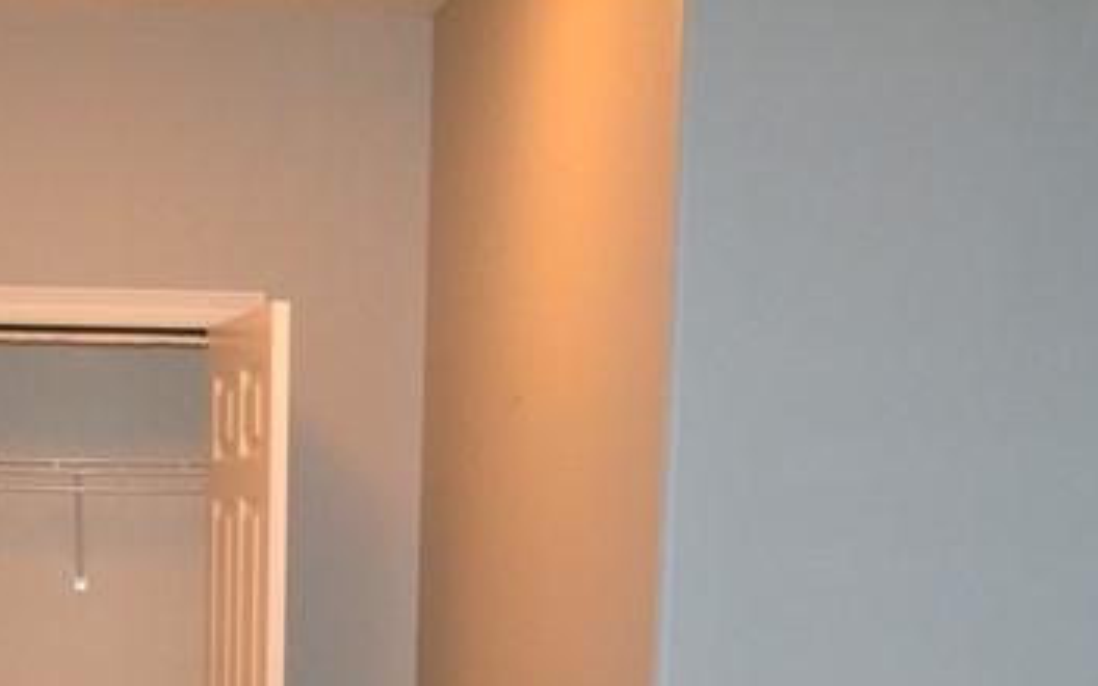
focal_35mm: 85
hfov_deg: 24.1
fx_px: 2544
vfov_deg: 14.1
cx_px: 281
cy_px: 1101
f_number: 3.5
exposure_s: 1/60
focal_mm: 18
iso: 3200
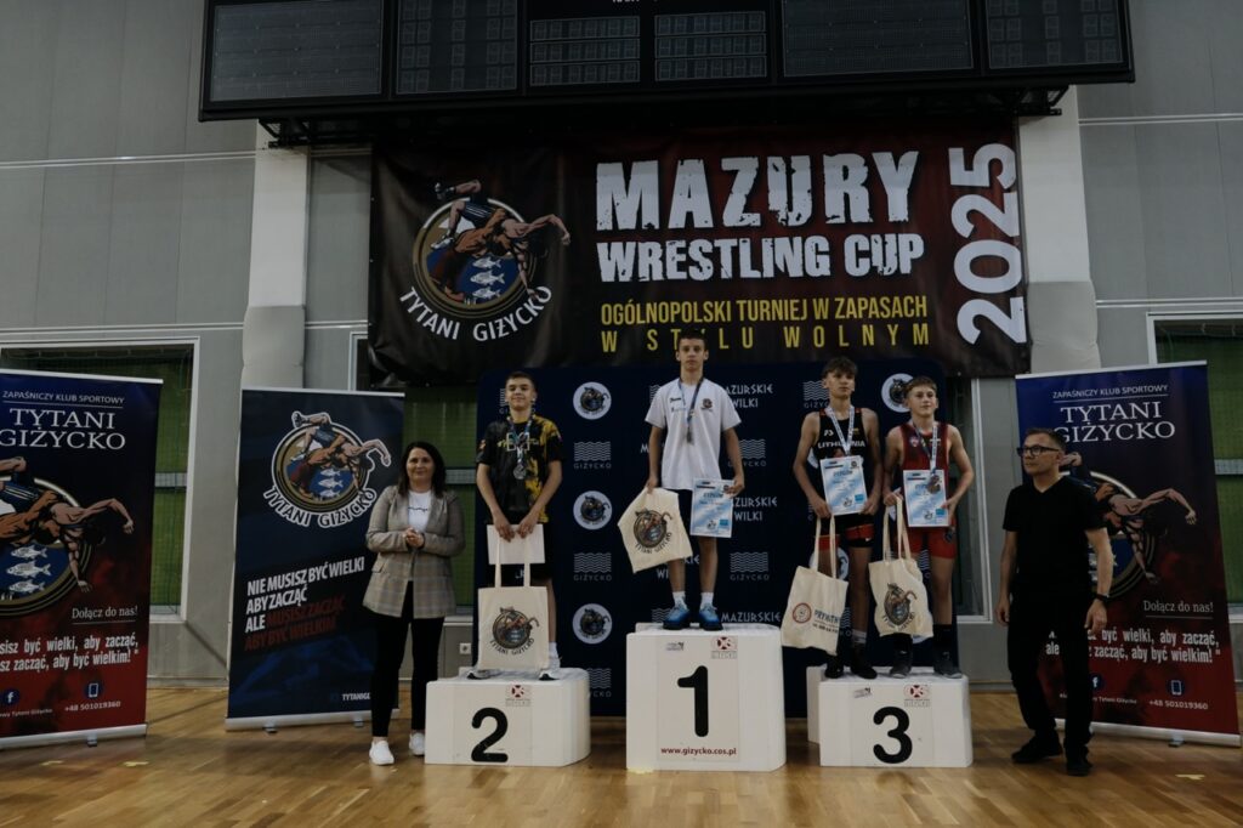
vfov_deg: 47.9
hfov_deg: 67.4
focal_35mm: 27
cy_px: 414
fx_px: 932
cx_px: 622
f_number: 3.2
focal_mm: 18
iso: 800
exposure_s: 1/125
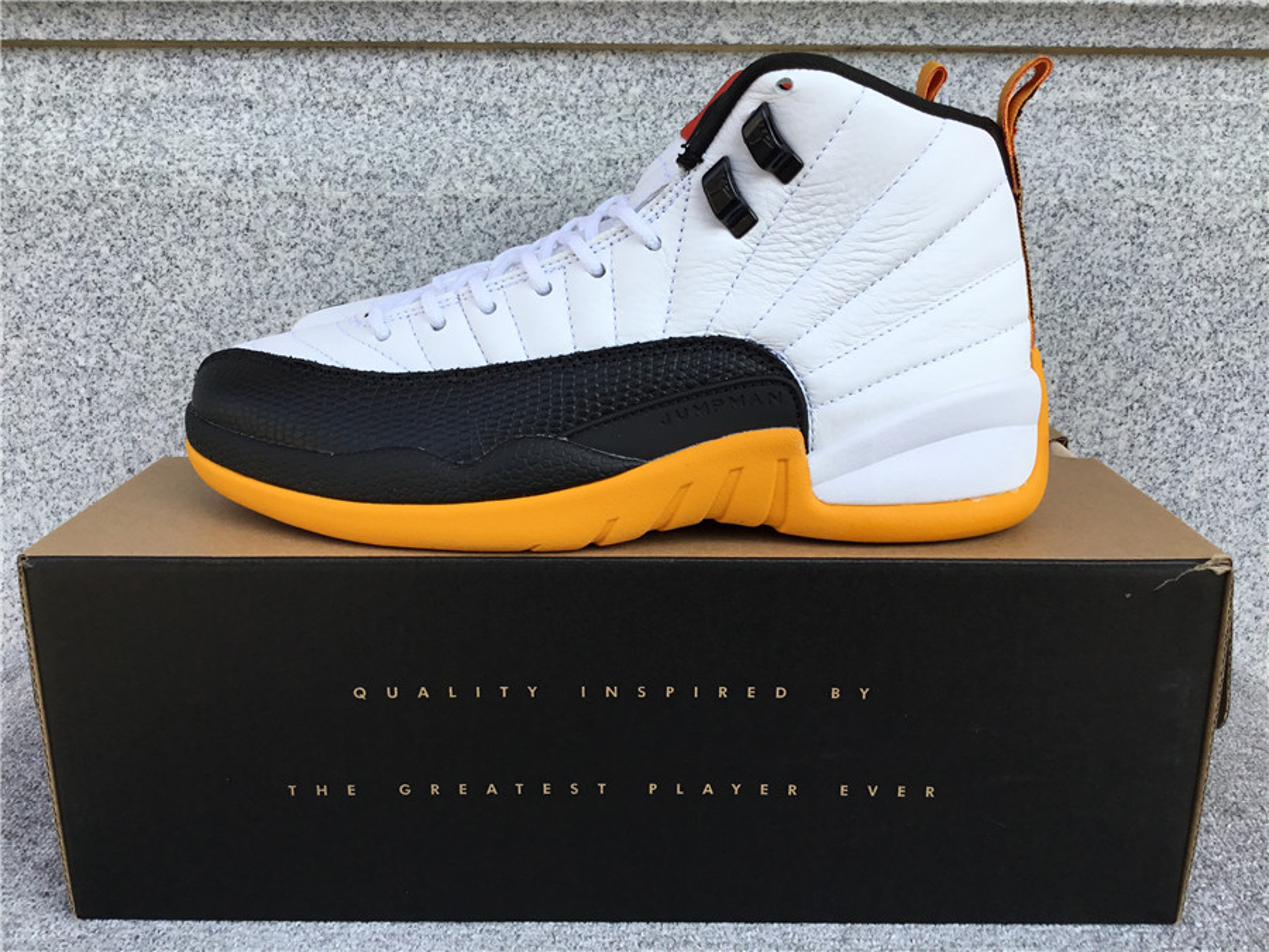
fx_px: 1136
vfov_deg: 45.4
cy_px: 476
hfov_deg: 58.4
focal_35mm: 31
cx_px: 634
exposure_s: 1/351
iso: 25
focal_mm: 3.3
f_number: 2.4
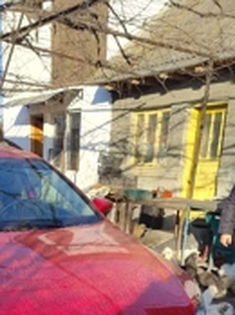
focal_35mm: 55
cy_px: 304
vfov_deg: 32.6
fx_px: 499
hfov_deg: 25.8
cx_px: 33
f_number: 1.8
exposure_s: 1/556
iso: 100
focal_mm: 5.56
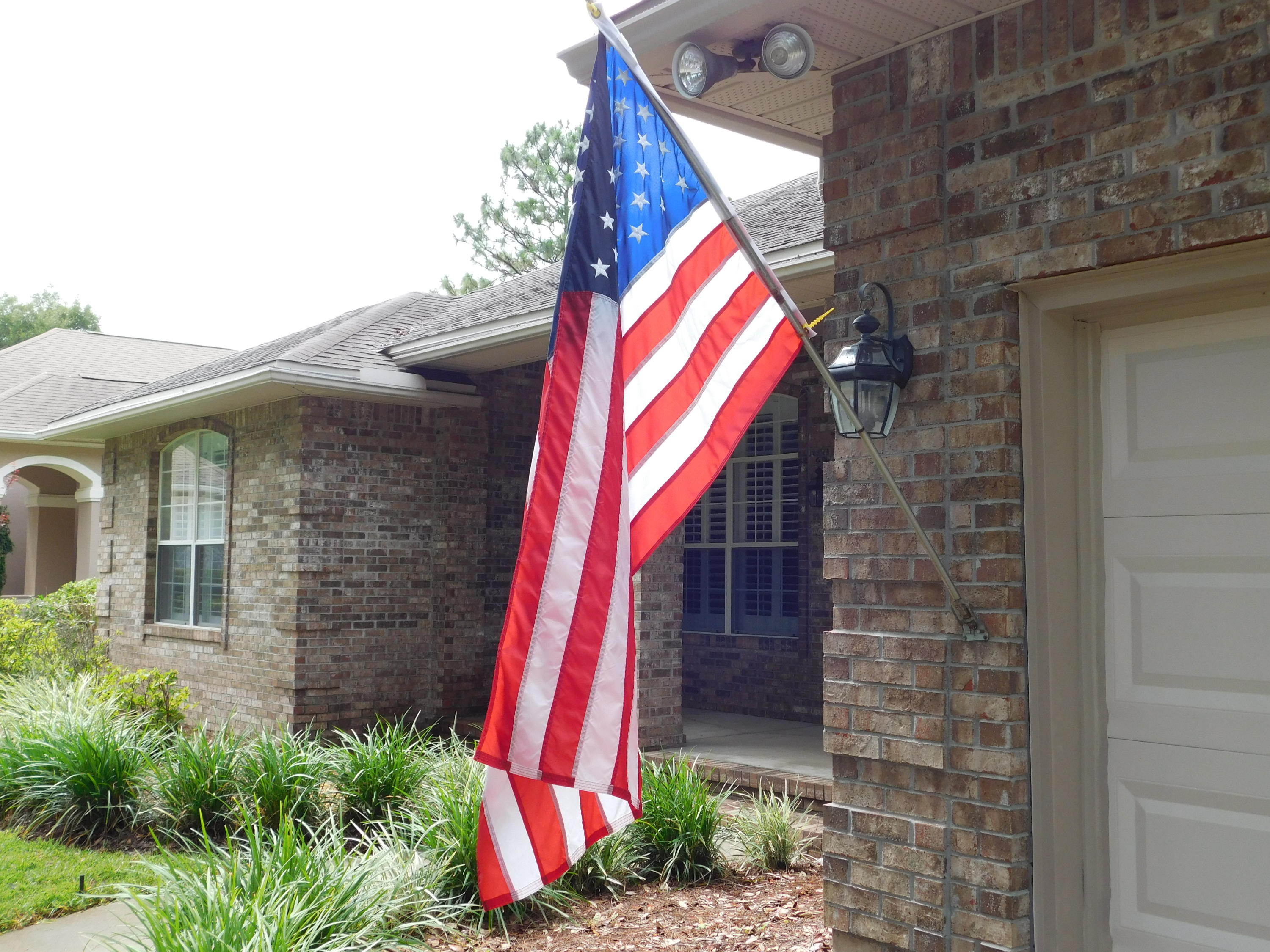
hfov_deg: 51.4
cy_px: 476
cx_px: 635
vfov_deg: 39.7
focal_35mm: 36
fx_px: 1321
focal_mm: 6.3
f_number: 3.5
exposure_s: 1/320
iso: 125
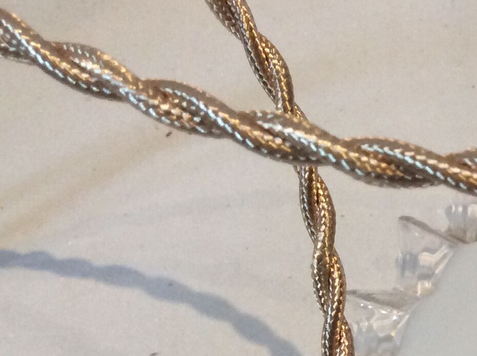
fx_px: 1225
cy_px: 411
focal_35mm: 89
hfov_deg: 20.4
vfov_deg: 16.0
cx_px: 598
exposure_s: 1/25
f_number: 2.4
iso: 100
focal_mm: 3.3
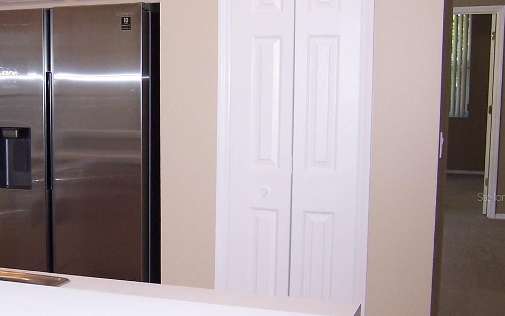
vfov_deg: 21.9
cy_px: 197
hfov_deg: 33.6
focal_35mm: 59
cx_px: 102
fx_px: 812
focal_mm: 5.5
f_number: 2.8
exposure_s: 1/60
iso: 140
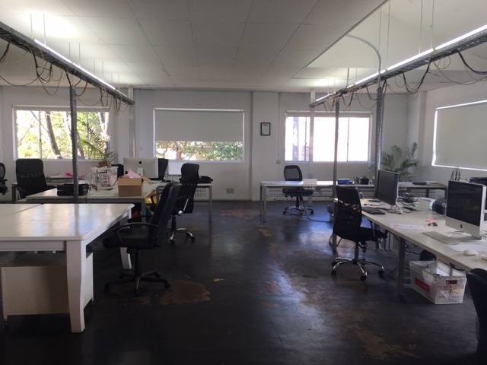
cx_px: 244
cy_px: 182
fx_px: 408
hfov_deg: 61.7
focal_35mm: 29
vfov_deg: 48.2
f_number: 2.2
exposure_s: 1/50
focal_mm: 4.15
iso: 25
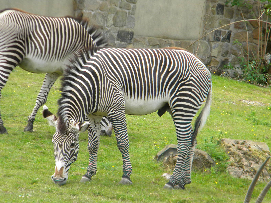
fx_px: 1769
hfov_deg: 8.8
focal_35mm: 226
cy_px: 102
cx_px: 136
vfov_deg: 6.6
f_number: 5.4
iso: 269
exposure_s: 1/520
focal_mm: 41
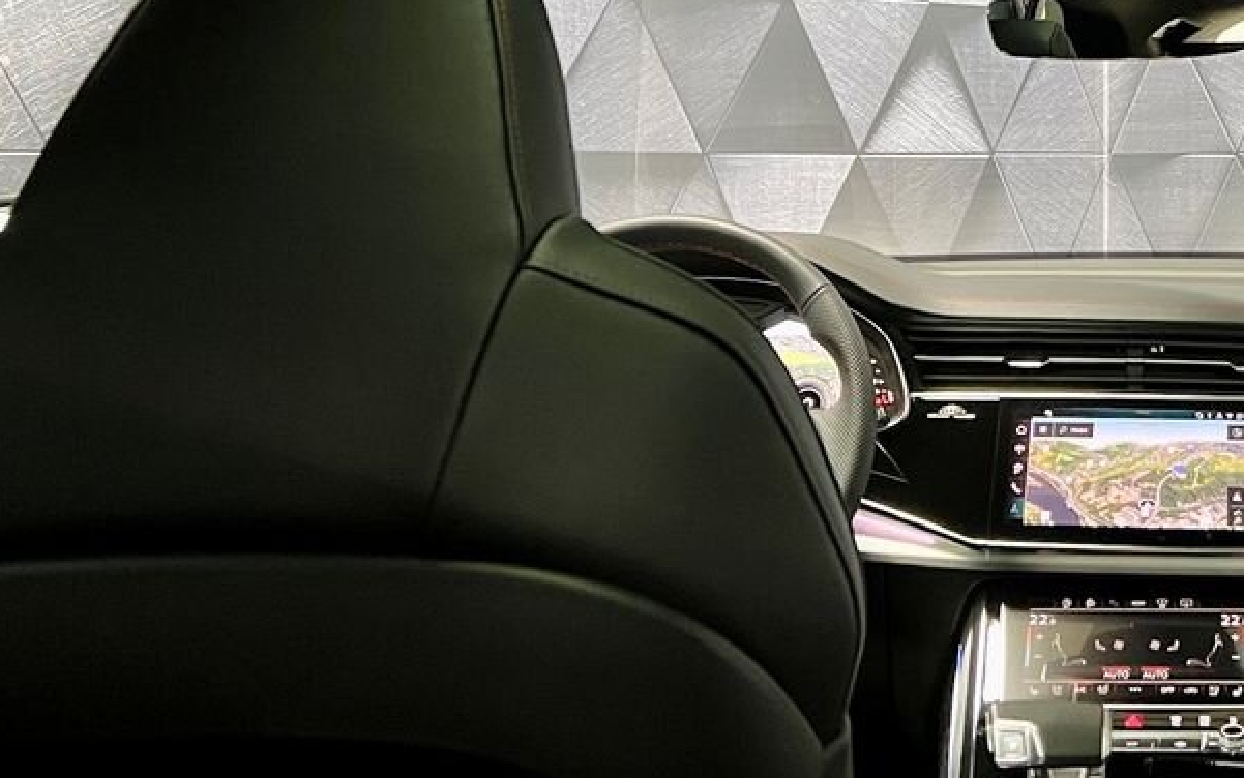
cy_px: -74
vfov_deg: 22.3
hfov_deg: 34.7
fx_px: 1865
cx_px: 1132
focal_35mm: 55
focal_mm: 5.7
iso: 1000
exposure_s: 1/30
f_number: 1.5
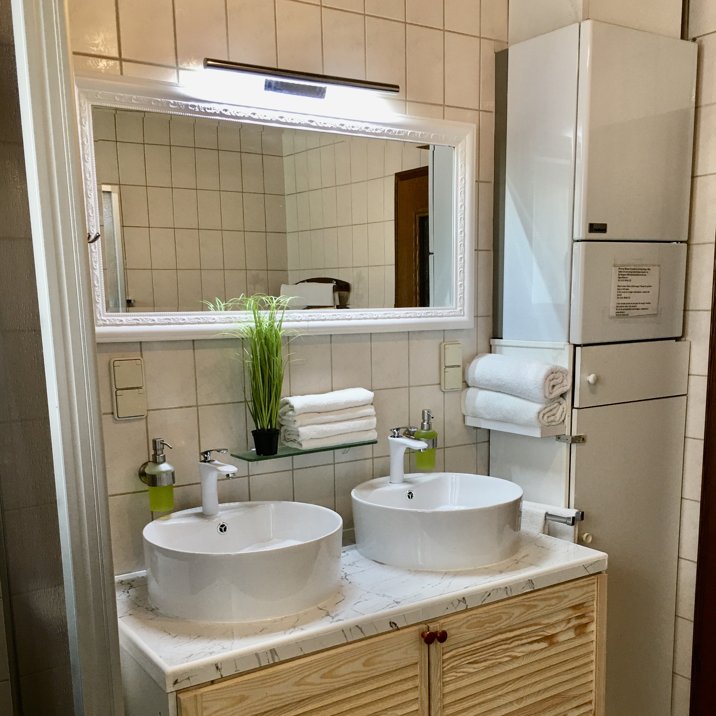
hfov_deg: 47.2
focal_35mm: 35
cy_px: 452
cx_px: 364
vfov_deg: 46.8
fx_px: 819
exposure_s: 1/17
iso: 50
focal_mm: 4.15
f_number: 2.2
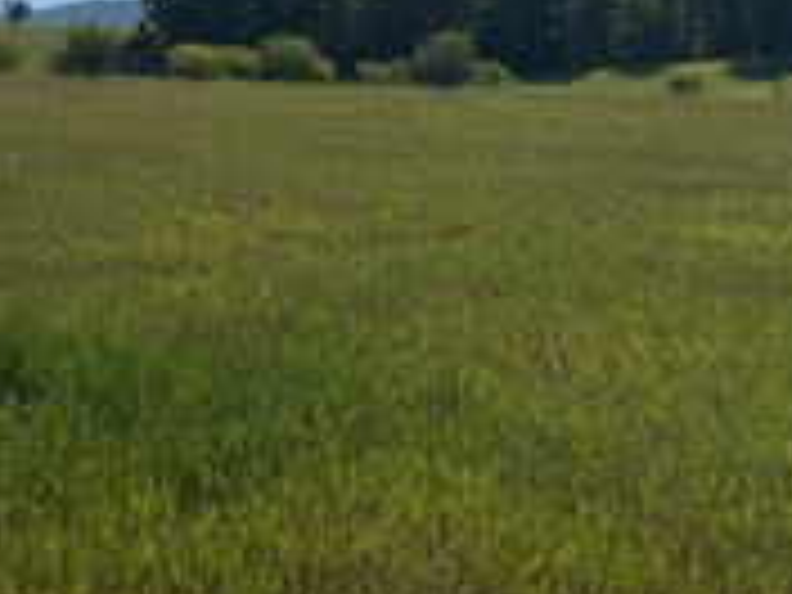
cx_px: -248
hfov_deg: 23.2
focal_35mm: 74
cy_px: -83
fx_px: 1693
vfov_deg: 19.0
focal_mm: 5.96
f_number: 1.6
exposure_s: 1/9901
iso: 50
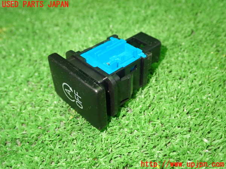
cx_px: 113
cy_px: 84
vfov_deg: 35.1
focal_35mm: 41
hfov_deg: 45.8
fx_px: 268
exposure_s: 1/40
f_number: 2.8
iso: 640
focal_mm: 7.31
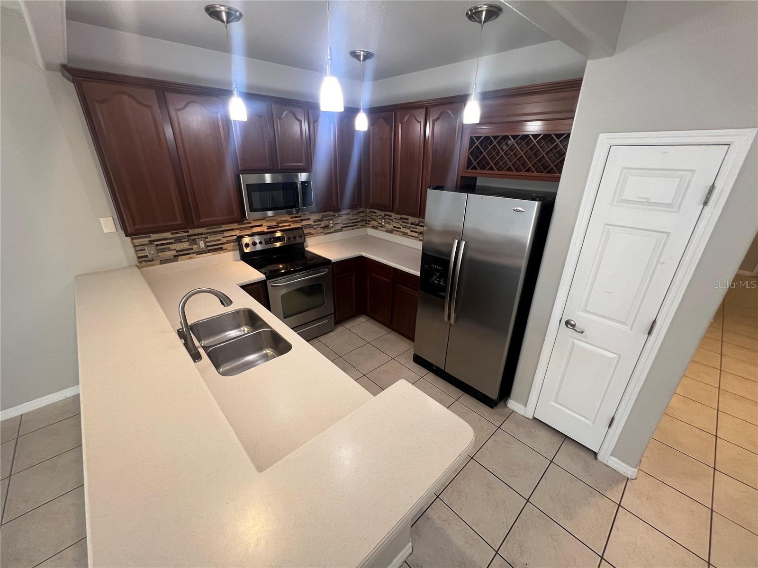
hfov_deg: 106.2
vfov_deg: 89.9
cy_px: 284
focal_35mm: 13
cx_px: 379
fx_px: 285
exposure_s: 1/60
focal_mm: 1.57
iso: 250
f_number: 1.8
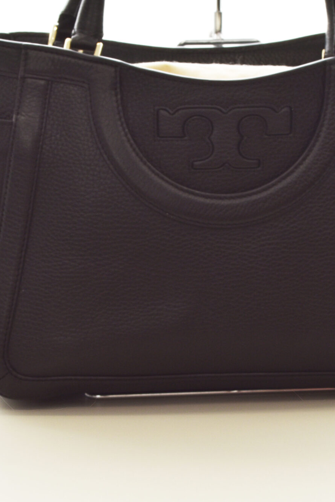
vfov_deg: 7.9
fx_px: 3629
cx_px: 205
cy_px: 183
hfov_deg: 5.3
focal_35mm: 260
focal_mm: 90
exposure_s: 1/20
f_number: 14
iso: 100
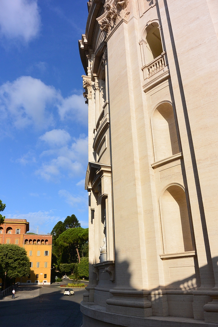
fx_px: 263
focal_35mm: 29
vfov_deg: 63.7
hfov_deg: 45.0
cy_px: 164
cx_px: 109
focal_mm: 11
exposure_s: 1/1250
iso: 160
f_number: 5
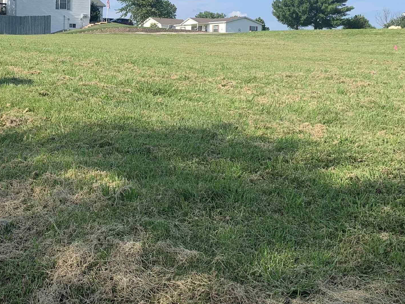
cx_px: 124
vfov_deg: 25.9
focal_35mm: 56
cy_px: 84
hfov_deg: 33.9
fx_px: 655
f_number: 1.8
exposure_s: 1/1845
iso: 25
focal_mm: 4.25
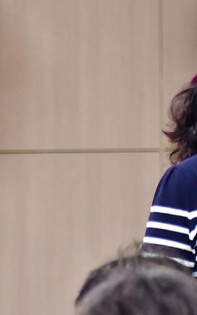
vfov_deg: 3.1
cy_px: 164
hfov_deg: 1.9
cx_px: 294
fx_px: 5783
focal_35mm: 673
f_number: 6.3
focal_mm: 210
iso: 5000
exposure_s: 1/161
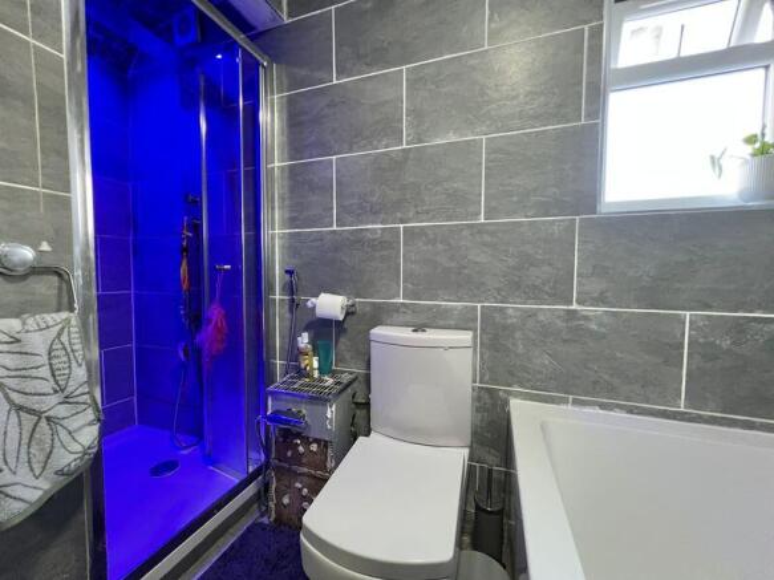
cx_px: 387
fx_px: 291
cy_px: 290
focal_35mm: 13
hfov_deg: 106.2
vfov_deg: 89.9
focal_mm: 1.57
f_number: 1.8
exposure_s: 1/50
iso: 400
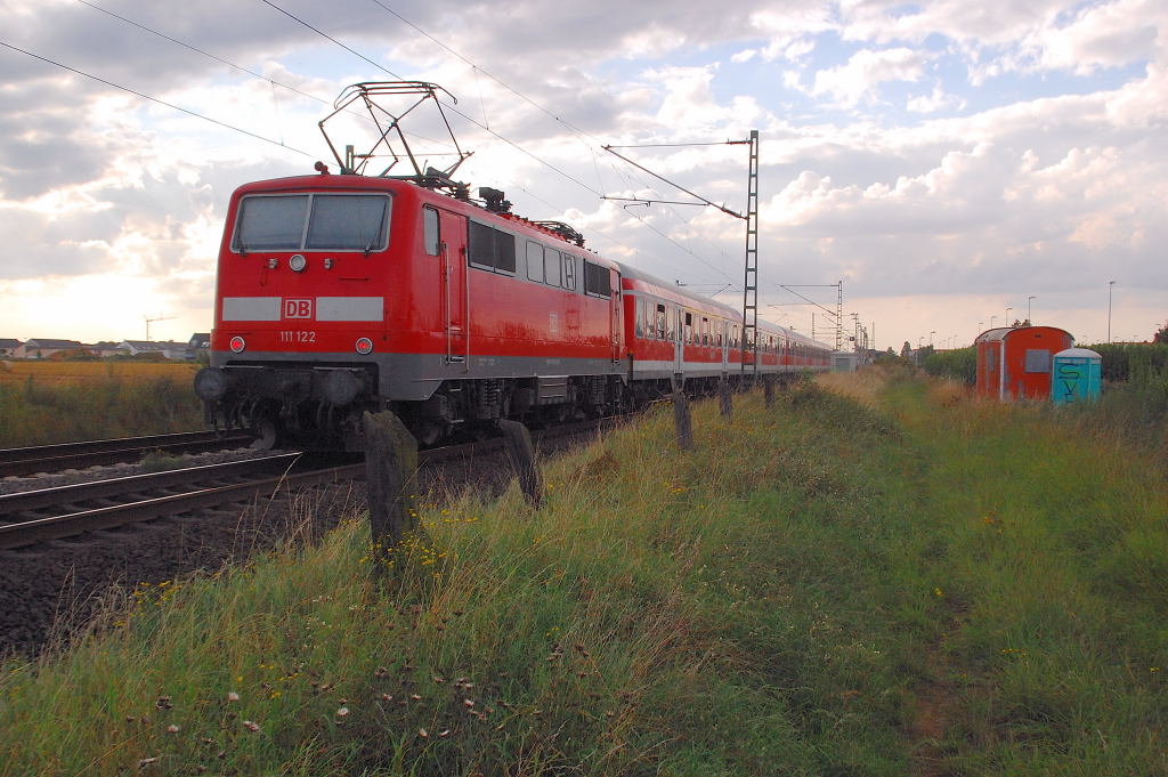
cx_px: 584
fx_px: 1070
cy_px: 388
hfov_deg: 57.3
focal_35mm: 33
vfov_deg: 39.9
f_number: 9
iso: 800
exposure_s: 1/640
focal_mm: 22
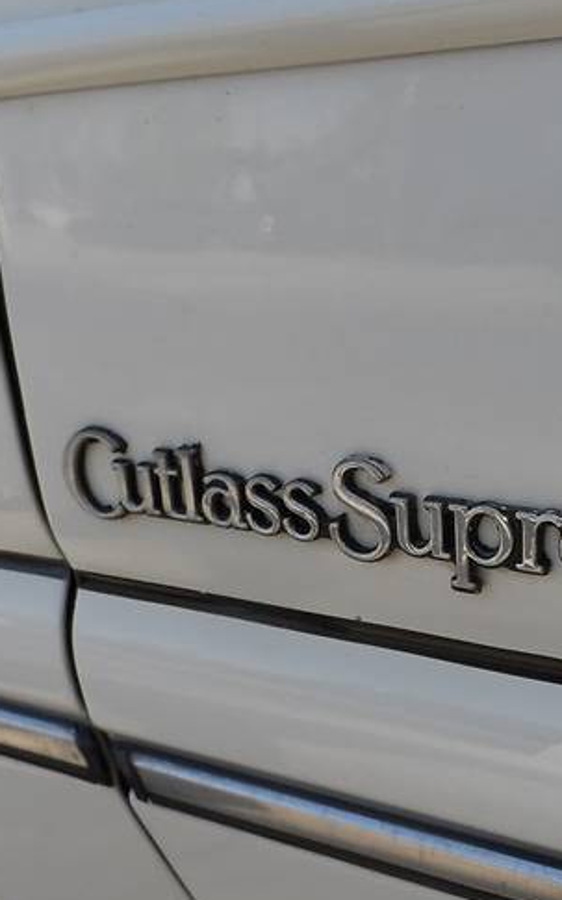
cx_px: 375
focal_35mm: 42
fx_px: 1030
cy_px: 533
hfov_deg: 30.3
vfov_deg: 47.0
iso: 80
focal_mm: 4
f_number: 3.2
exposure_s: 1/250
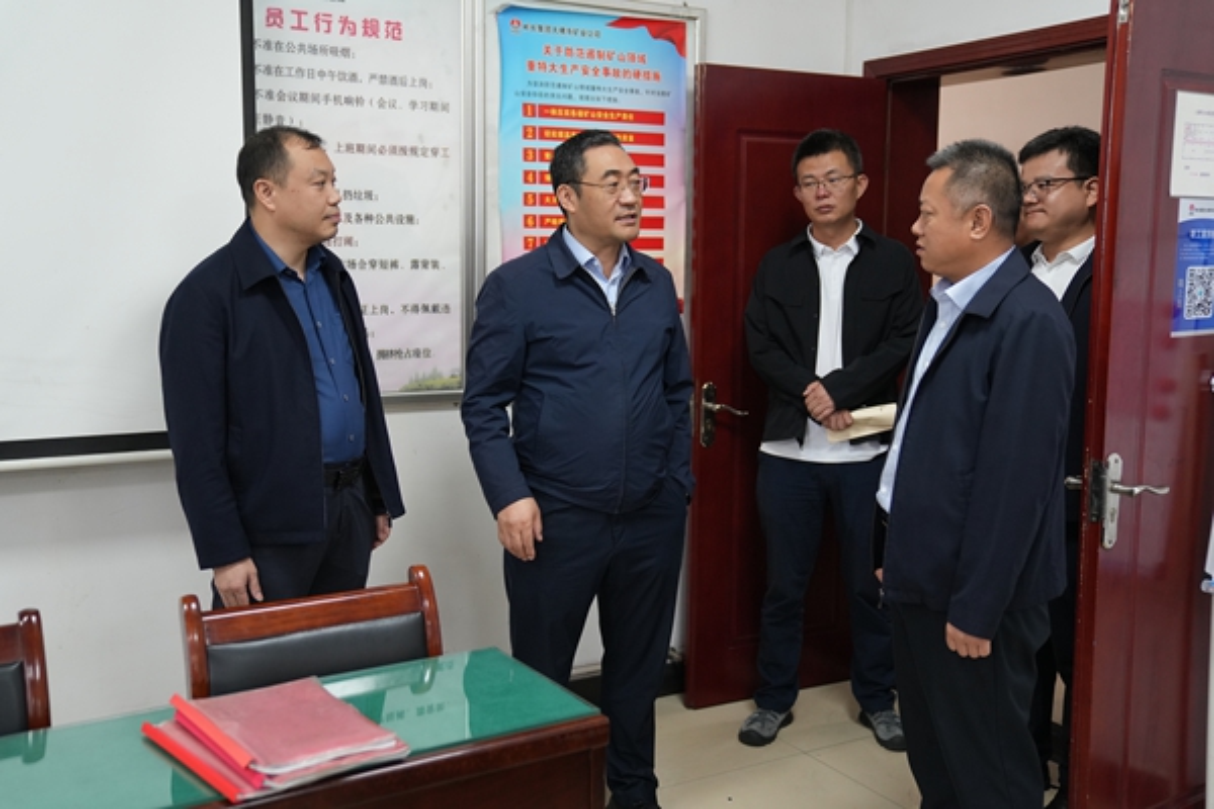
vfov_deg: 35.9
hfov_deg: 51.9
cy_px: 404
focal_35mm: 37
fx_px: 1248
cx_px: 607
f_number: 2.8
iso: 1600
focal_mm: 37
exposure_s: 1/250
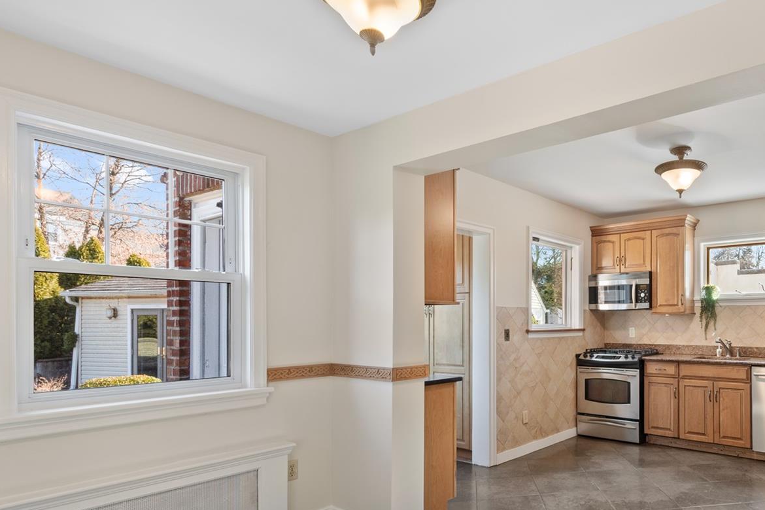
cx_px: 570
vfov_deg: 56.0
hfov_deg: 72.6
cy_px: 310
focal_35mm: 22
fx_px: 474
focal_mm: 8.5
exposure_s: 1/3
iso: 100
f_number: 8
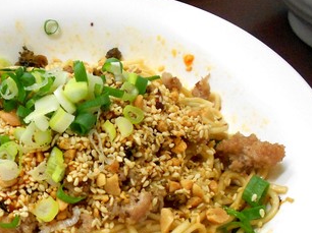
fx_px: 459
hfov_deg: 36.2
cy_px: 223
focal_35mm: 51
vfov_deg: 27.2
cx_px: 60
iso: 400
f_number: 3.2
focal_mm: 4.6
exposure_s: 1/30
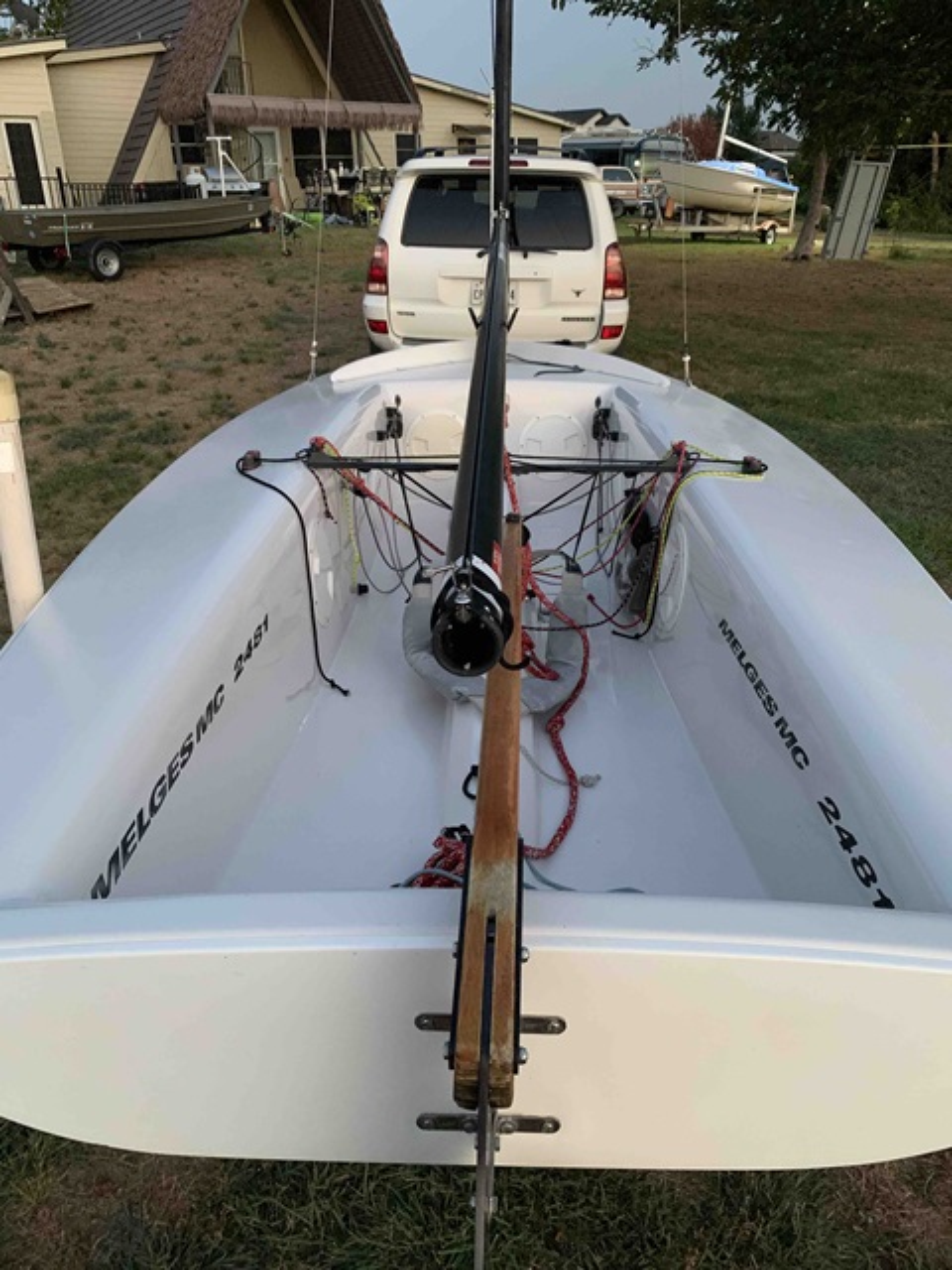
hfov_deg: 53.1
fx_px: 953
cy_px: 635
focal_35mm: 26
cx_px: 476
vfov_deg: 67.3
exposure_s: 1/31
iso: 400
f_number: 1.8
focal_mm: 4.25
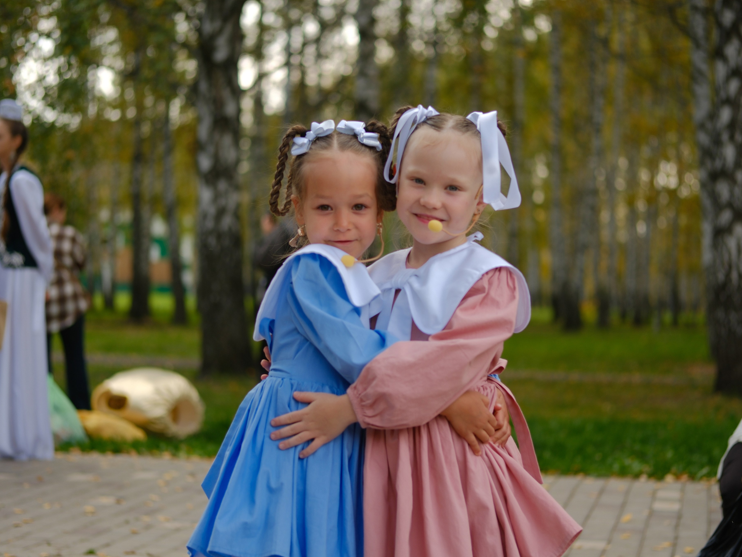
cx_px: 378
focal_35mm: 82
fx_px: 1758
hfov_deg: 23.8
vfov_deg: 18.0
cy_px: 279
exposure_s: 1/900
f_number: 2
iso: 125
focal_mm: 50
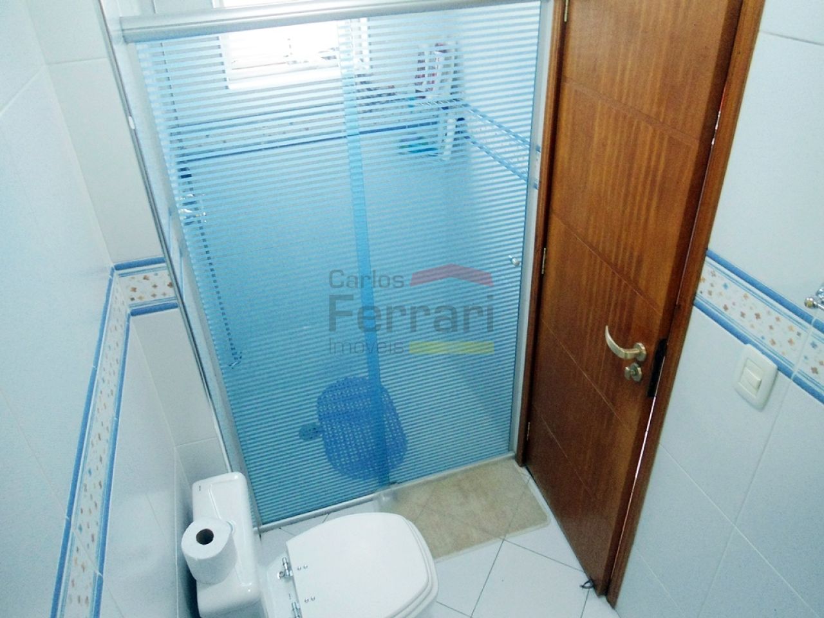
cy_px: 309
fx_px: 619
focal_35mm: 26
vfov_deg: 53.1
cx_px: 412
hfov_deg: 67.3
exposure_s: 1/30
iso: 200
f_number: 2.8
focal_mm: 4.7
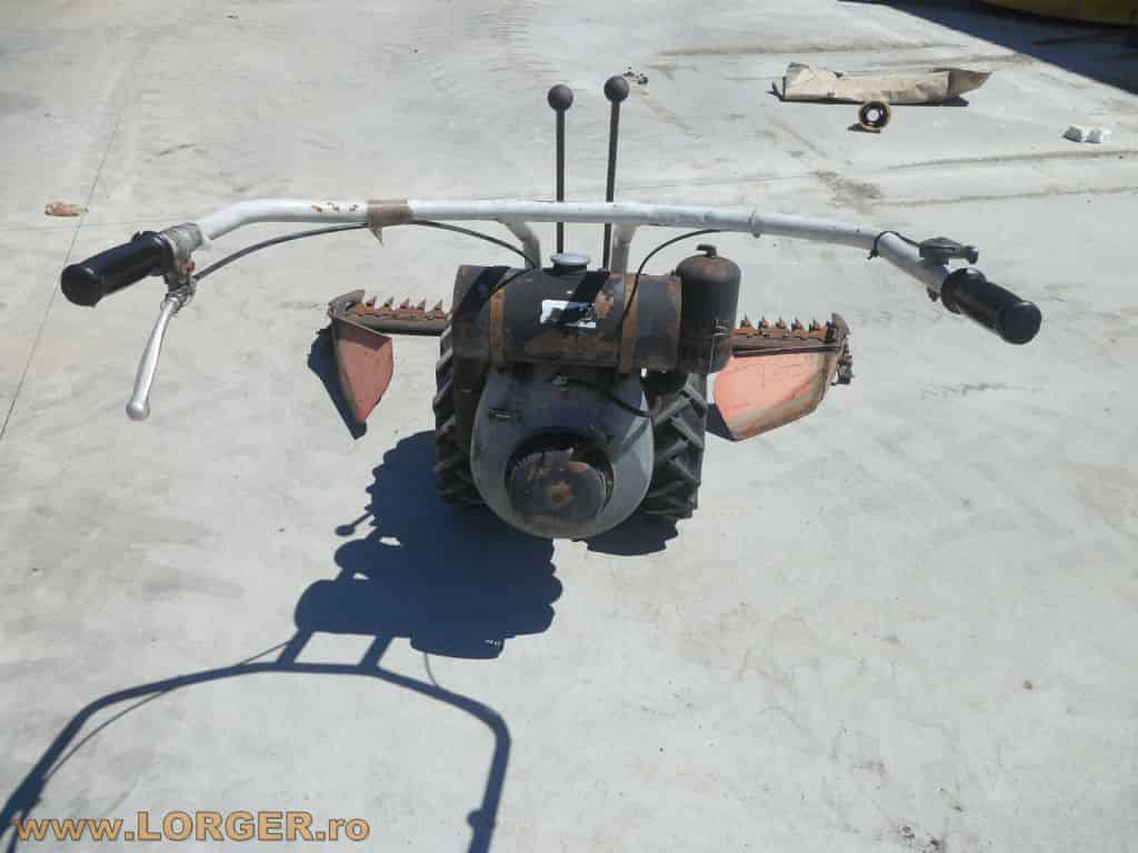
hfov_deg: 65.3
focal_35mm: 27
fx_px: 888
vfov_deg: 51.4
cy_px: 426
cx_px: 569
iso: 80
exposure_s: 1/250
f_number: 8.9
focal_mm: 4.9
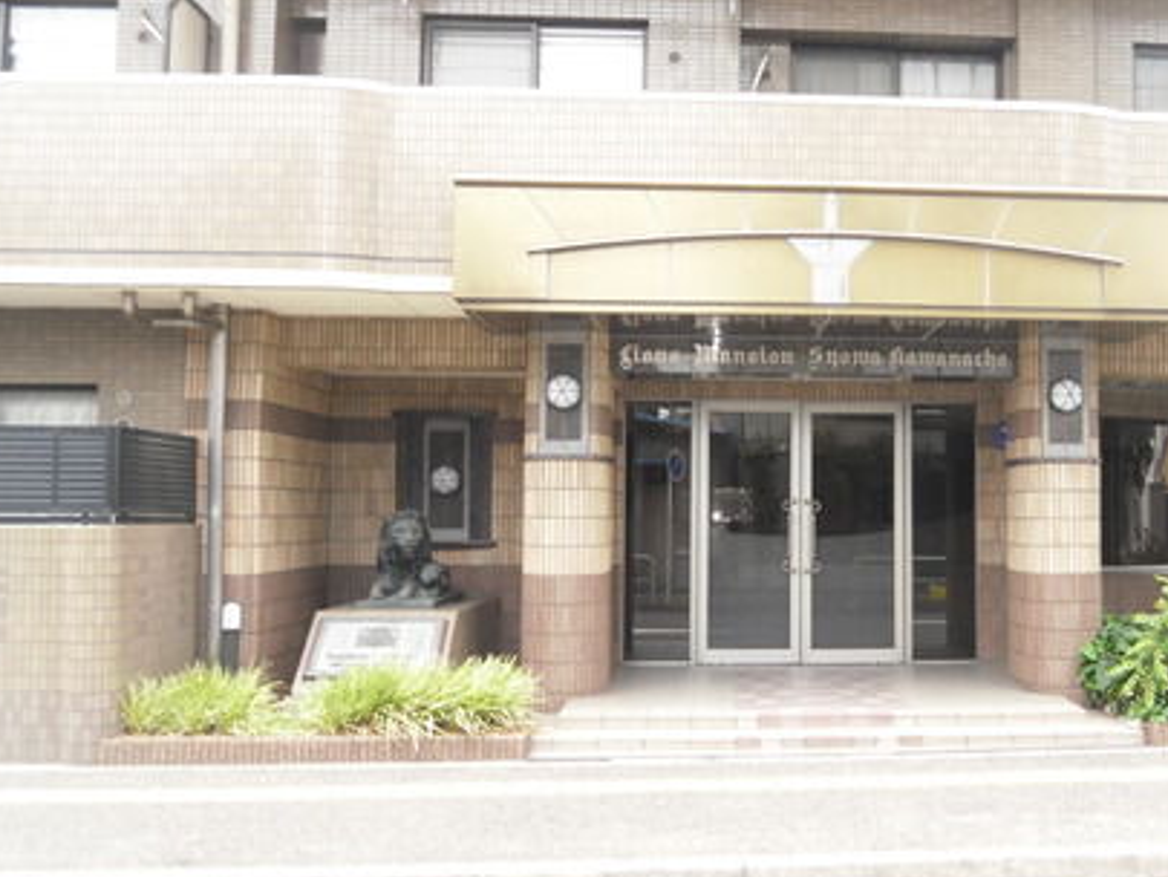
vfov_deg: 36.0
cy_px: 438
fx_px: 1350
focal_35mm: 40
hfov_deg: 45.7
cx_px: 819
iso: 200
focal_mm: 4.9
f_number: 3.2
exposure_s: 1/200
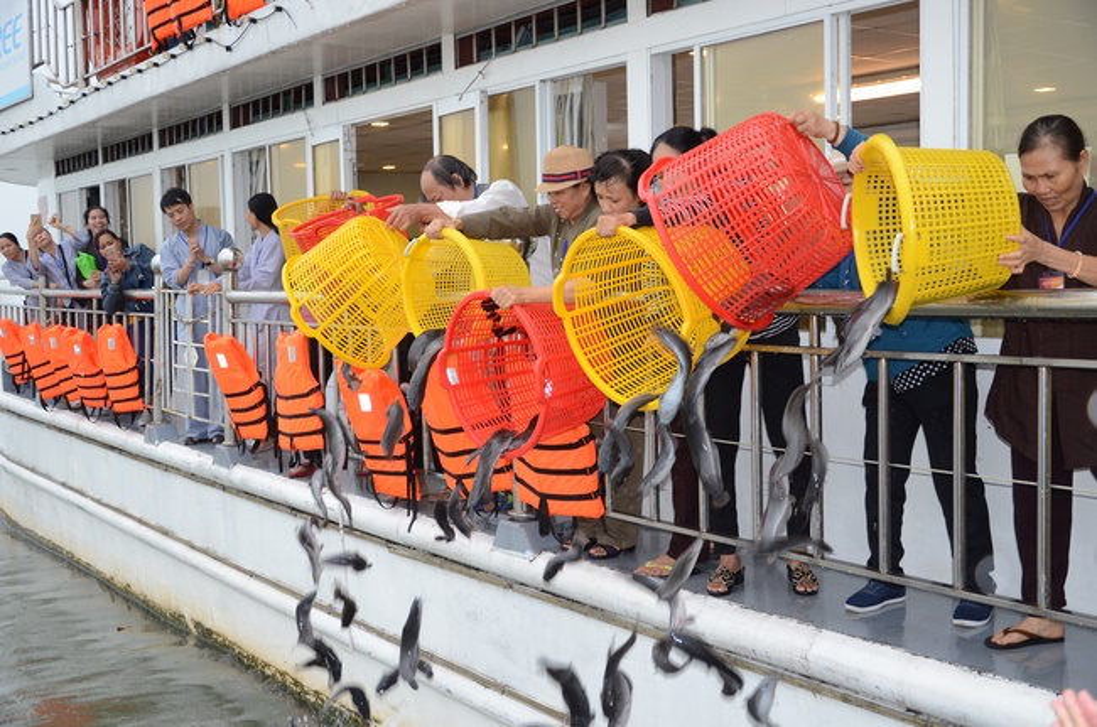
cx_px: 548
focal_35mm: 42
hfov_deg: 46.5
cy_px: 364
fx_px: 1278
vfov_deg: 31.8
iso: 800
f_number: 4
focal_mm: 28
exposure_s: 1/160
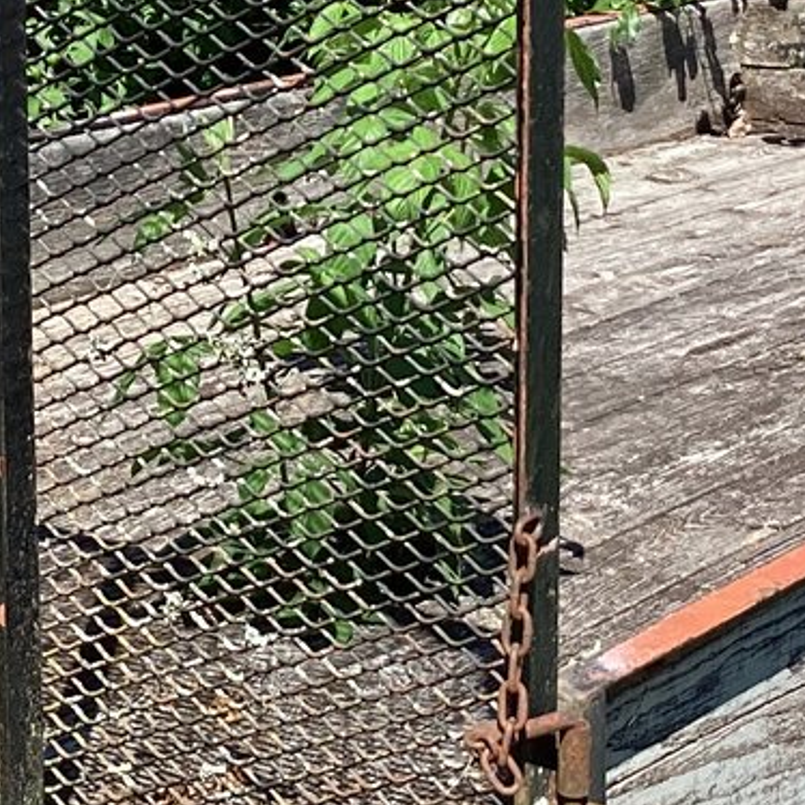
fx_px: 2920
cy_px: 206
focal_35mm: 111
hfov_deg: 15.7
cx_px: 249
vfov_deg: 15.6
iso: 25
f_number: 2.4
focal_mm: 3.3
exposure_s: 1/532
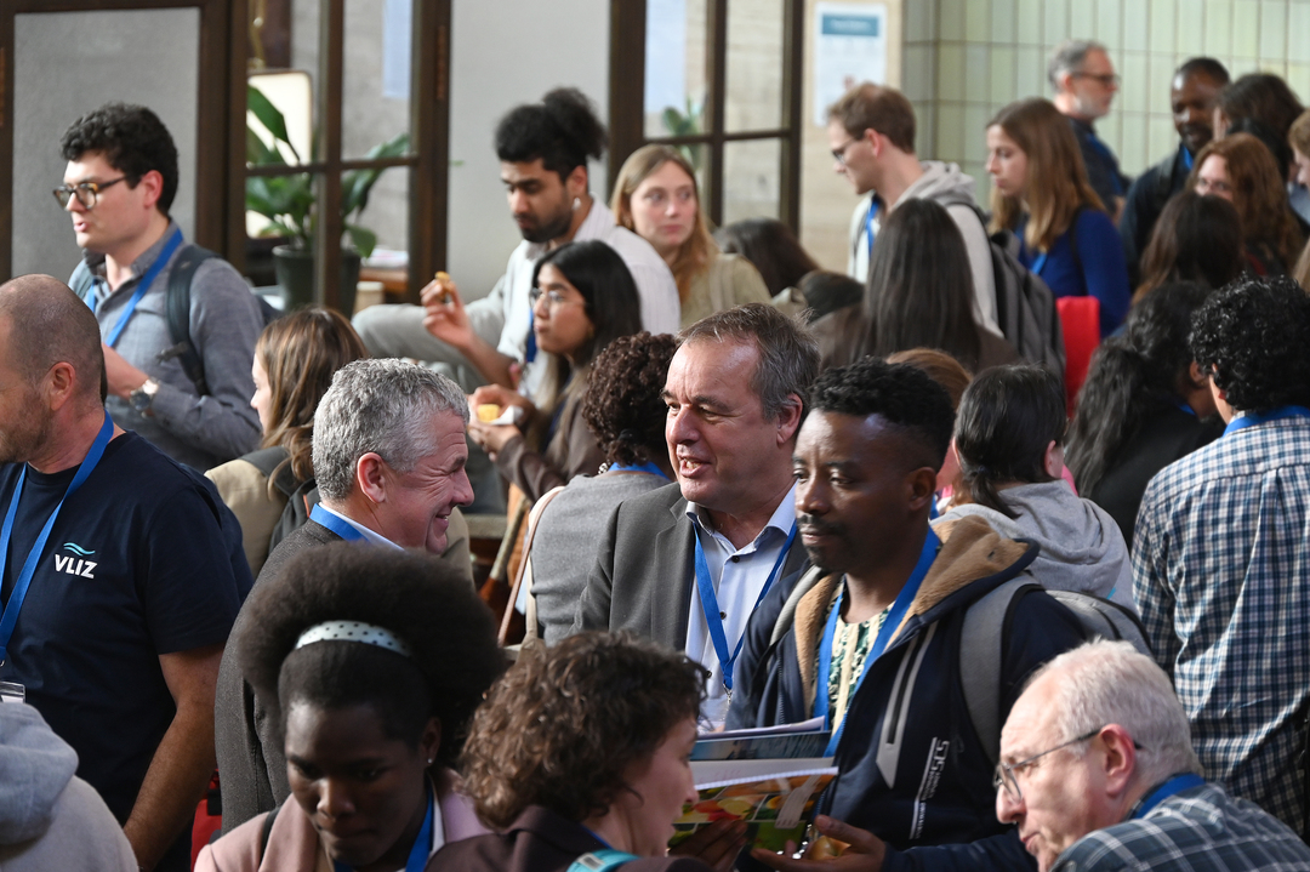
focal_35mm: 140
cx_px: 655
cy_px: 436
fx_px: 5092
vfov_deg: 9.8
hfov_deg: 14.7
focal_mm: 140
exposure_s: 1/125
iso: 2000
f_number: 6.3
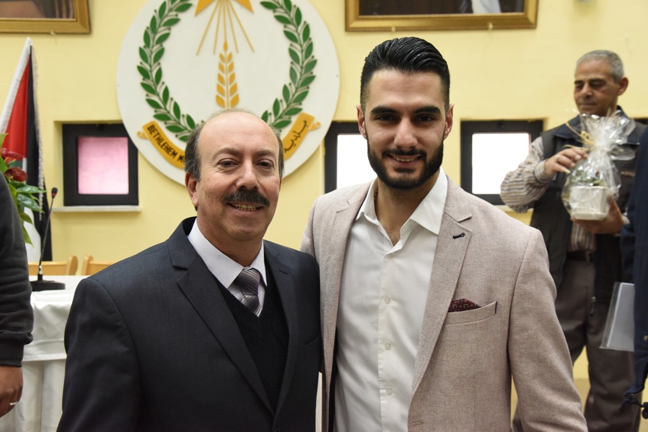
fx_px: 684
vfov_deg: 35.1
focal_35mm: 38
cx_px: 324
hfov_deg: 50.7
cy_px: 216
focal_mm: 38
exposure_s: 1/160
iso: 6400
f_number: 6.3
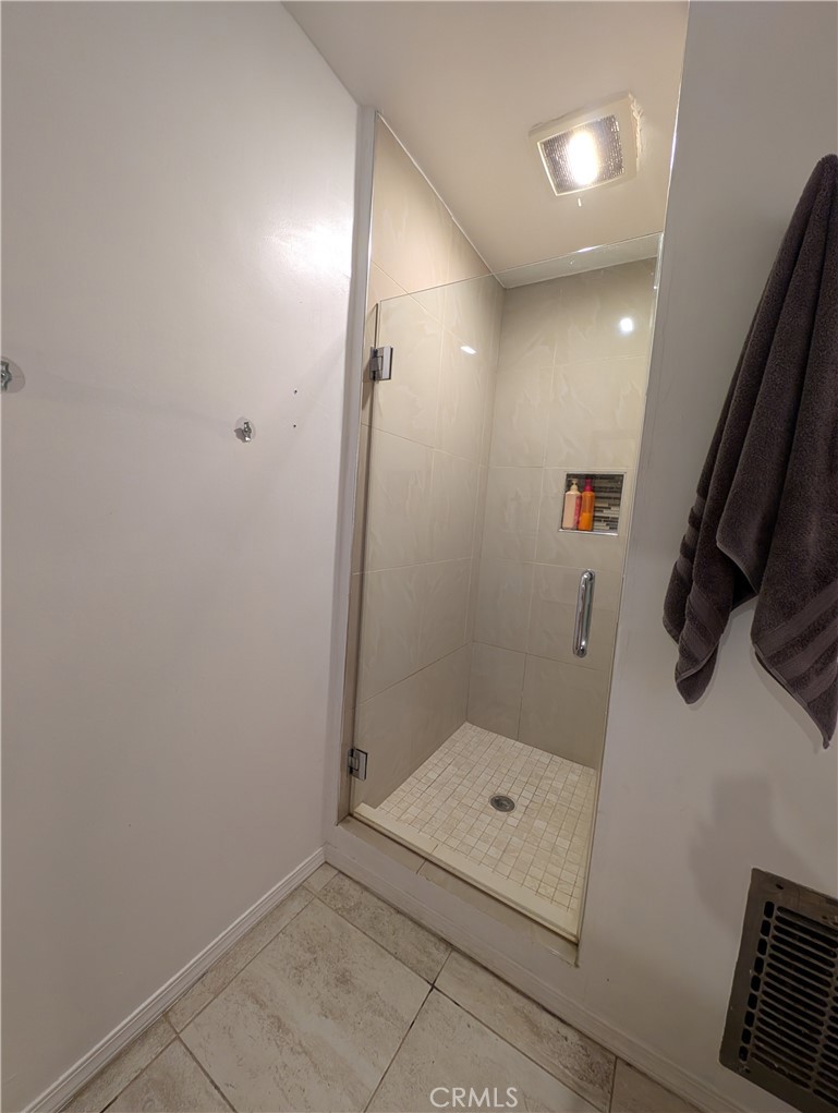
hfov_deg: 94.7
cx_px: 419
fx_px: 386
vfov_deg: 110.4
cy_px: 556
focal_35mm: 12
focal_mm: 2.23
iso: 175
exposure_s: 1/40
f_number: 1.95
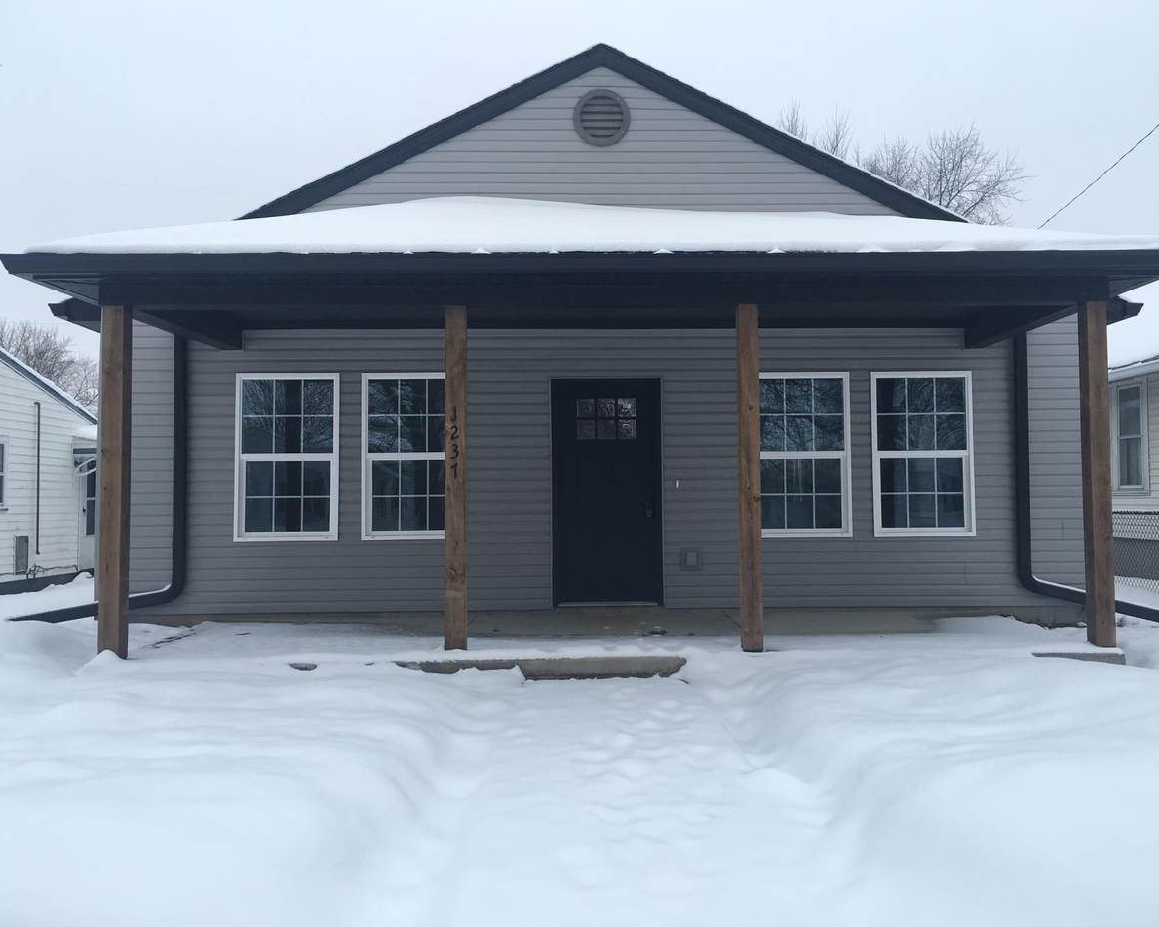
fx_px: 1063
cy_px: 454
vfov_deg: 47.1
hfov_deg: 57.2
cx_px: 606
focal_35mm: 31
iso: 25
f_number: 2.2
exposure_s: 1/420
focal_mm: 4.15
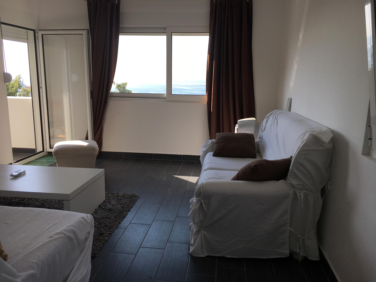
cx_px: 188
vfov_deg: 48.2
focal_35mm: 29
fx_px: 315
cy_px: 141
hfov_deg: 61.7
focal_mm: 4.15
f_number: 2.2
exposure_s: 1/615
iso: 25
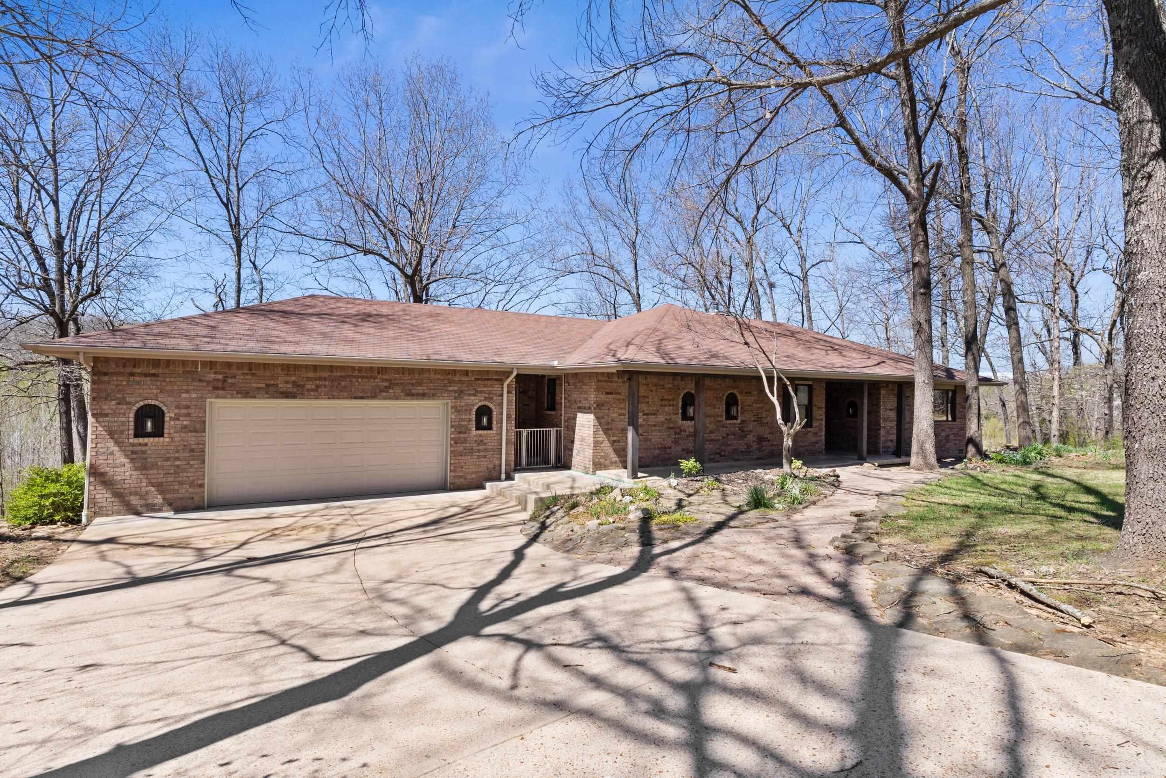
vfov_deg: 67.8
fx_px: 578
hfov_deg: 90.5
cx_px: 583
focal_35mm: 18
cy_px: 389
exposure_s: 1/125
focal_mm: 11.9
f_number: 9
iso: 200
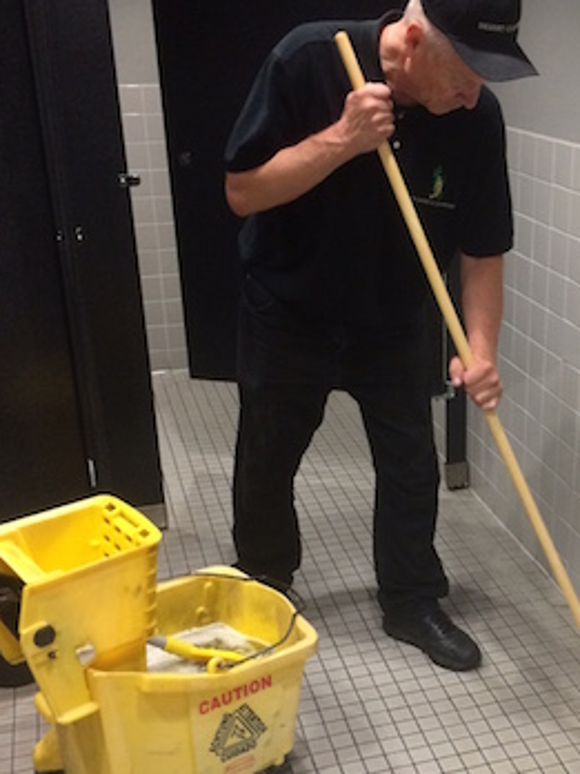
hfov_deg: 29.7
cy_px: 456
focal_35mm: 48
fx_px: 1072
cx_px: 449
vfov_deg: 39.5
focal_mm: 4.15
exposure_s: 1/30
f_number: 2.2
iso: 125
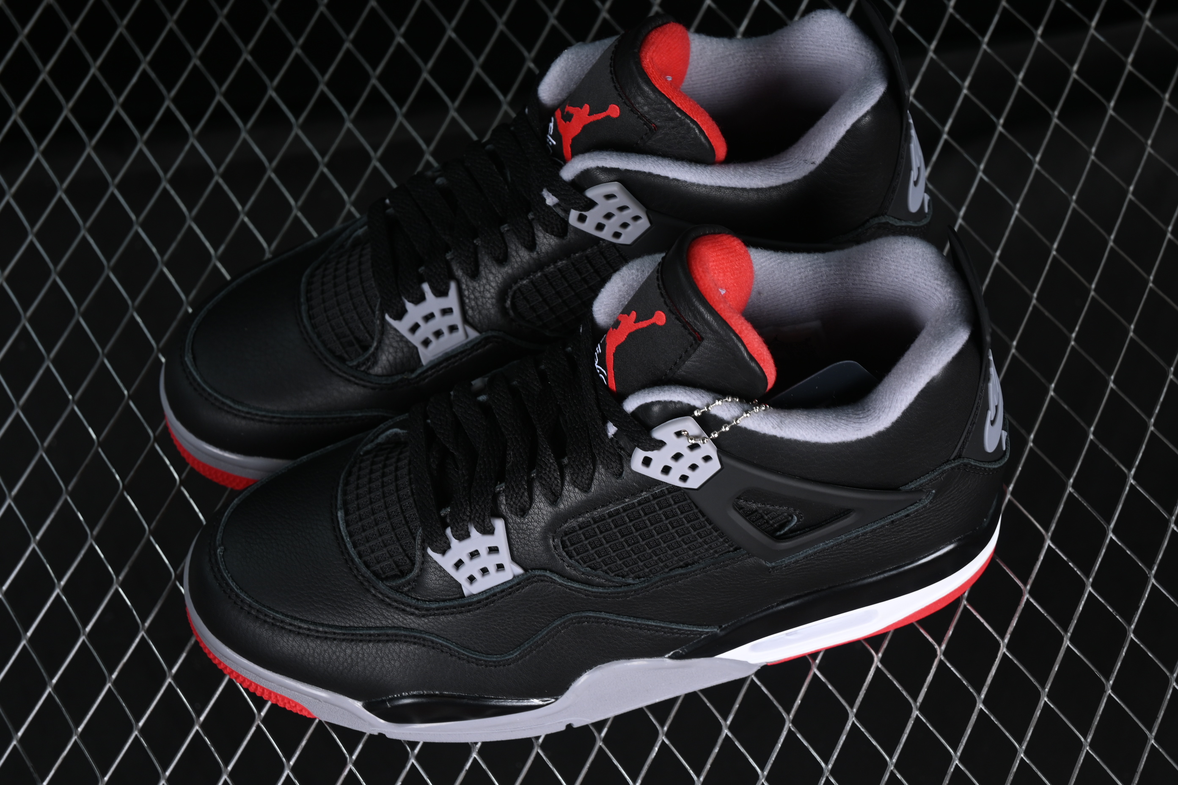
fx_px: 2454
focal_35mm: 75
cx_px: 589
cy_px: 392
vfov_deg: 18.2
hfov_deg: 27.0
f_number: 6.3
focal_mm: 50
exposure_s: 1/50
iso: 160
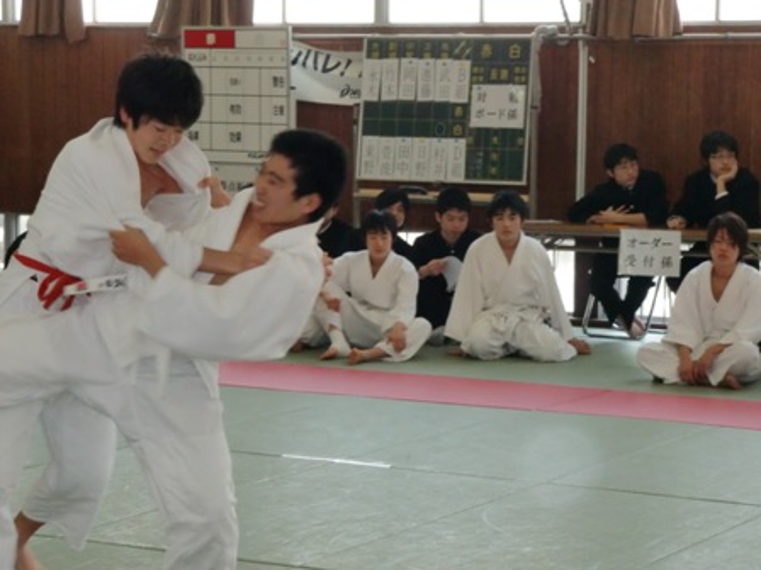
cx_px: 380
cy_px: 285
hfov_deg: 18.7
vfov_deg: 14.1
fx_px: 2308
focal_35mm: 105
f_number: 5
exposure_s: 1/60
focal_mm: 18.8
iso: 400
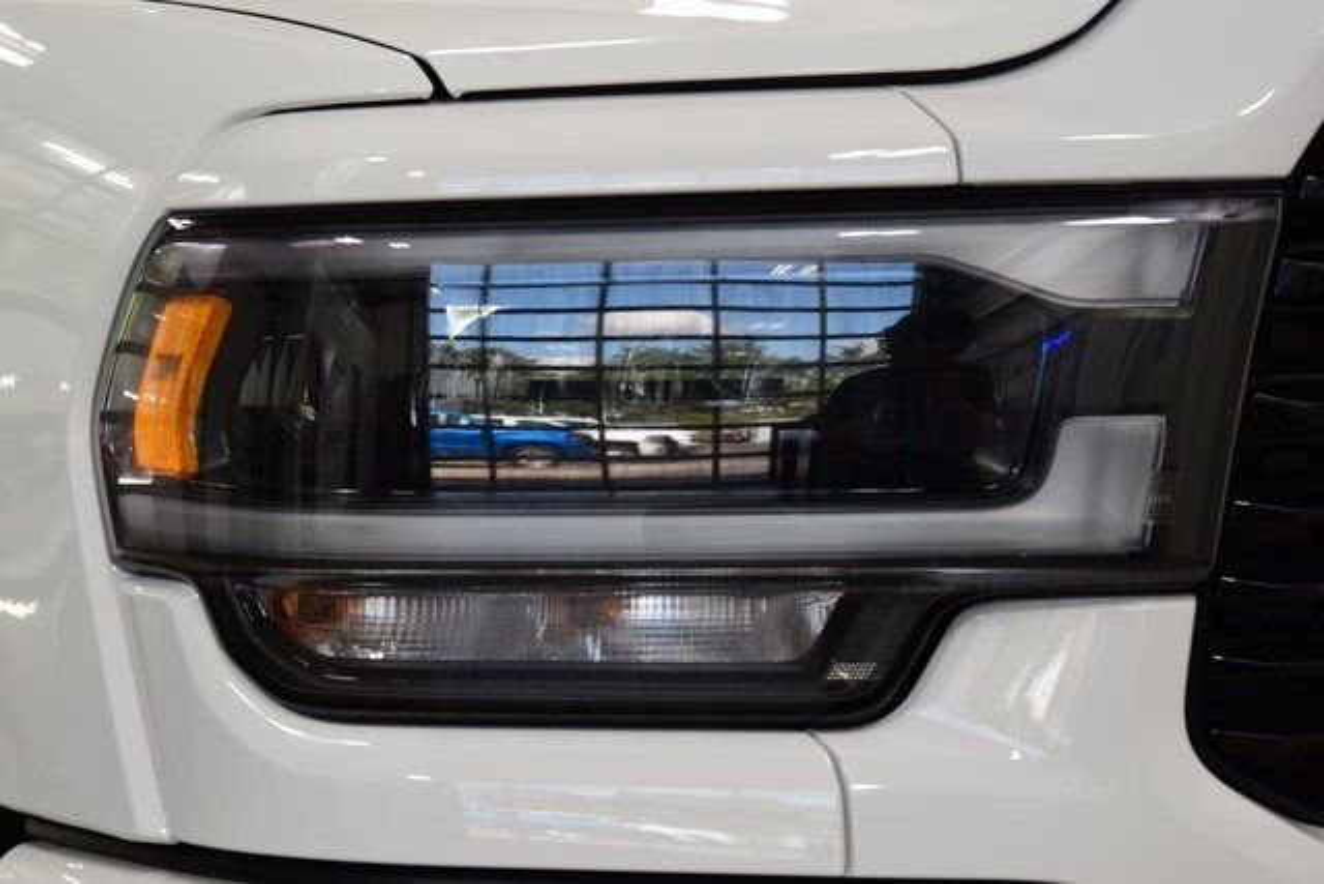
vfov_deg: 13.0
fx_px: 3862
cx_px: 662
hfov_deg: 19.5
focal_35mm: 105
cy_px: 442
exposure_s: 1/30
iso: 500
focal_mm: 70
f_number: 7.1
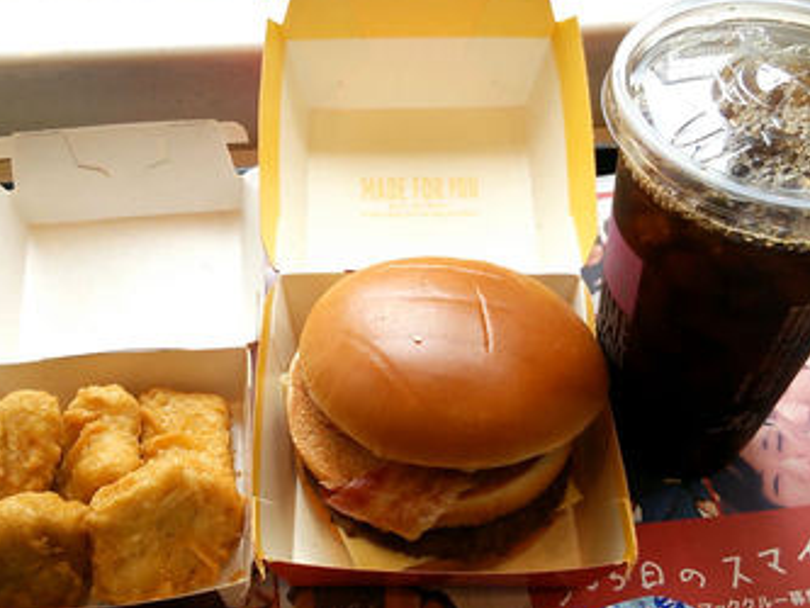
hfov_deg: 51.3
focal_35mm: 36
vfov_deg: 39.7
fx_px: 843
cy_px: 309
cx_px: 428
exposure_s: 1/153
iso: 40
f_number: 1.94
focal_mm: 4.06
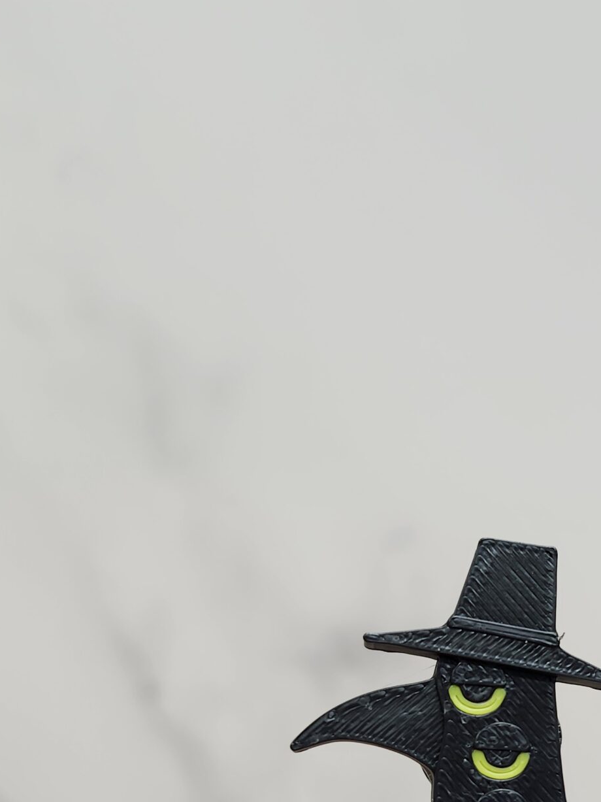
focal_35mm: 48
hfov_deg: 28.7
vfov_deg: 37.6
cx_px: 576
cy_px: 687
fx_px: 1111
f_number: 1.8
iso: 160
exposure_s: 1/120
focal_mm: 5.54
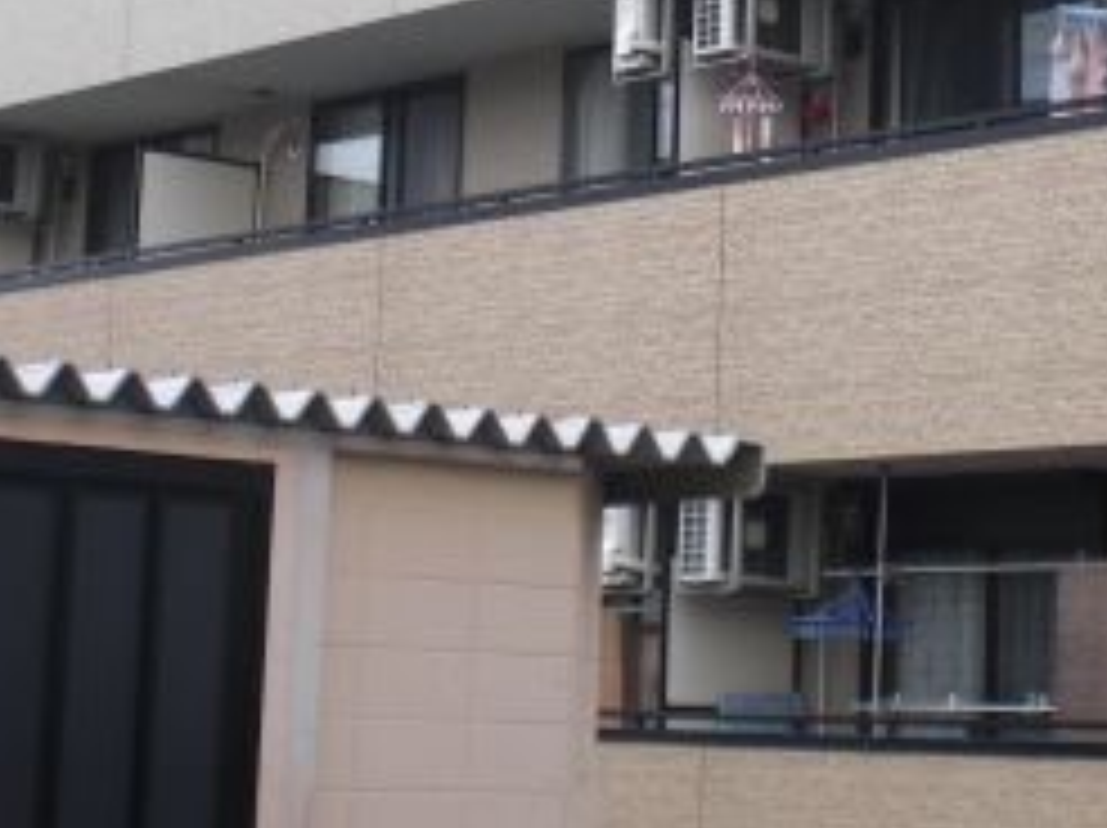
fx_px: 3163
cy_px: 45
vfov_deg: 14.7
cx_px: 711
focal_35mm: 99
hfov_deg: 19.8
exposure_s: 1/125
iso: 64
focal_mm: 6.3
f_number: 3.1
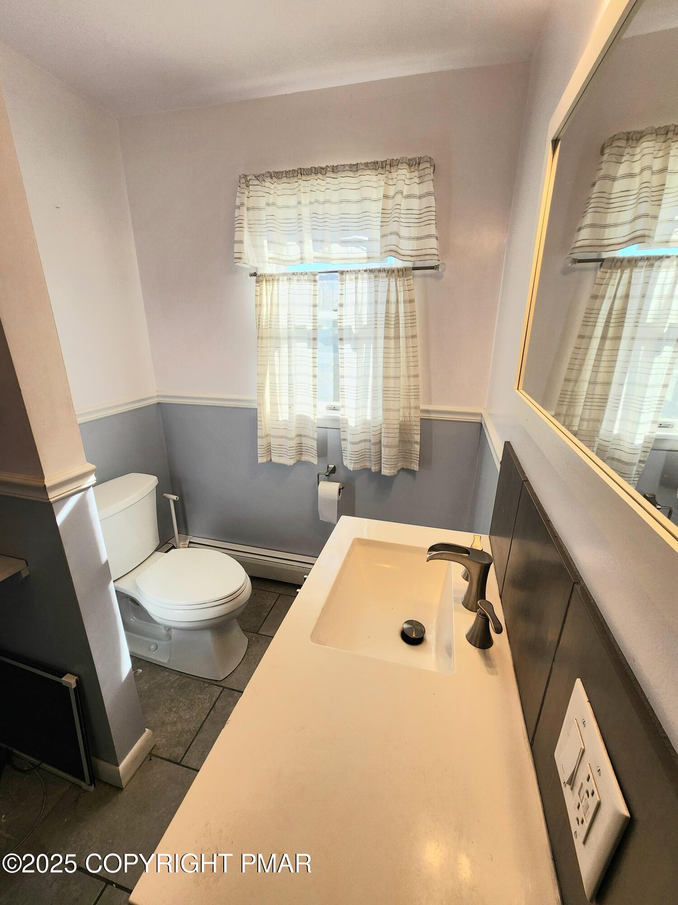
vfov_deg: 106.2
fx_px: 339
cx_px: 339
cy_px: 452
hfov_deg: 89.9
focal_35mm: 13
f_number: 2.2
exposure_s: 1/185
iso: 50
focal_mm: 2.2
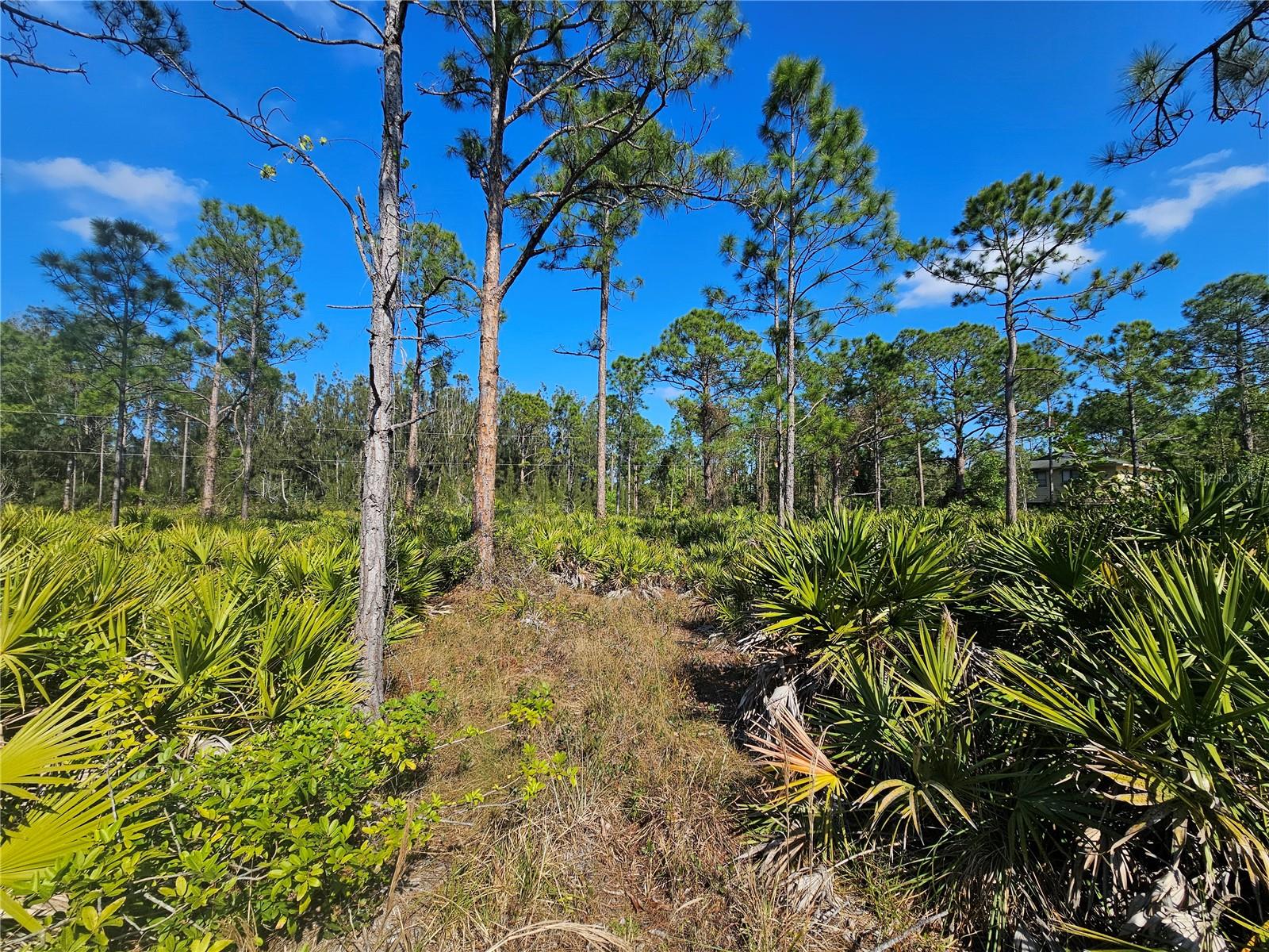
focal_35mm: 13
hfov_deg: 106.2
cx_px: 634
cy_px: 476
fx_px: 477
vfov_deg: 89.9
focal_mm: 2.2
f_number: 2.2
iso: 50
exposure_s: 1/2043
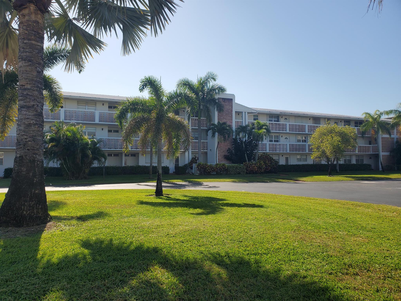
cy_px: 150
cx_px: 200
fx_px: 301
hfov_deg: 67.3
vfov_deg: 53.1
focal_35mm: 26
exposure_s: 1/1538
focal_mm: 4.3
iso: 50
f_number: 2.4
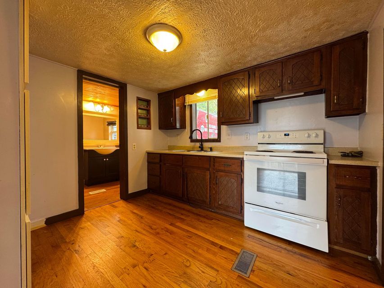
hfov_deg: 102.1
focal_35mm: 14
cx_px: 192
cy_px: 144
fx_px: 155
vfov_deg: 85.7
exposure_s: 1/60
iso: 250
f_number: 2.2
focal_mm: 2.22
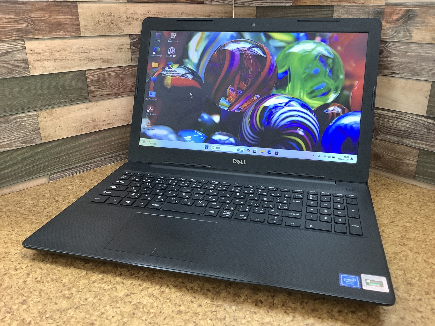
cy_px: 163
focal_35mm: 31
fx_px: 390
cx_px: 218
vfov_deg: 45.4
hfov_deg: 58.4
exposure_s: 1/60
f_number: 2.4
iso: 320
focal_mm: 3.3
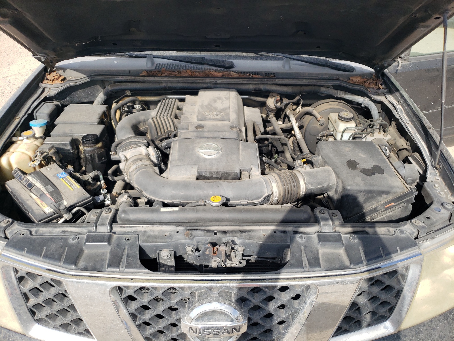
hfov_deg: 67.3
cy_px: 170
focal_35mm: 26
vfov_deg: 53.1
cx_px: 227
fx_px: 341
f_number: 1.5
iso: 50
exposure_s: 1/1667
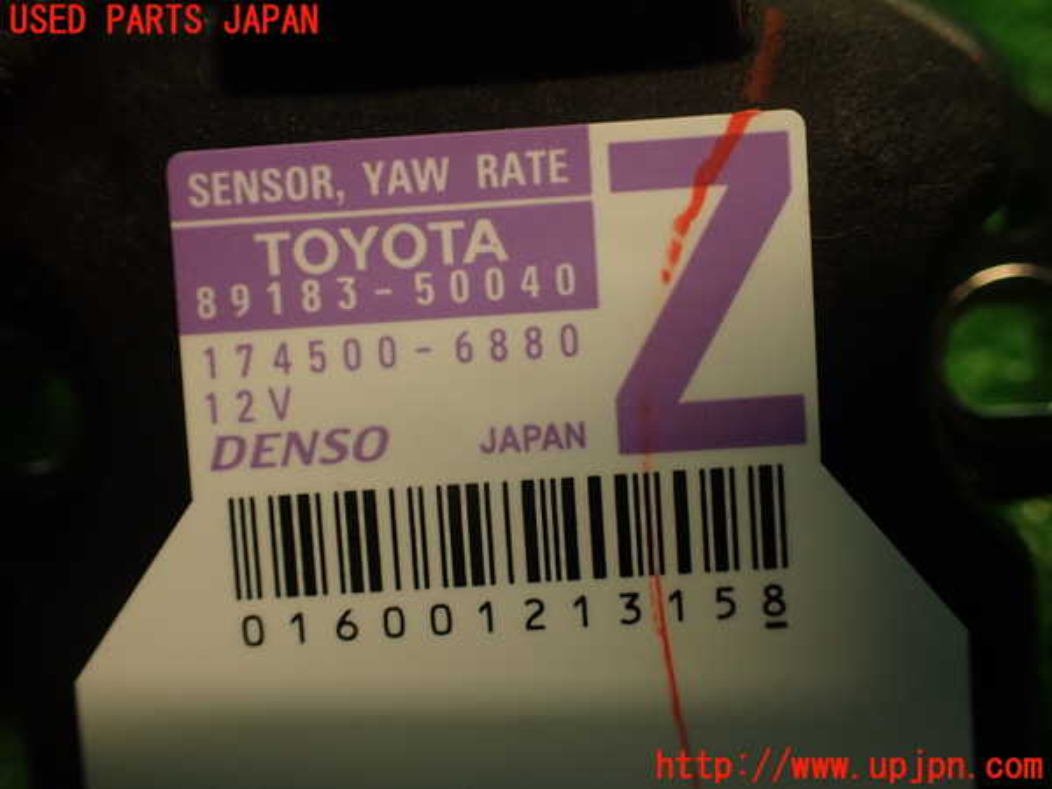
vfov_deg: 44.2
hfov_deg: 56.8
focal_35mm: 32
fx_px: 972
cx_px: 526
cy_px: 394
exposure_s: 1/30
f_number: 2.4
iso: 200
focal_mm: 5.79
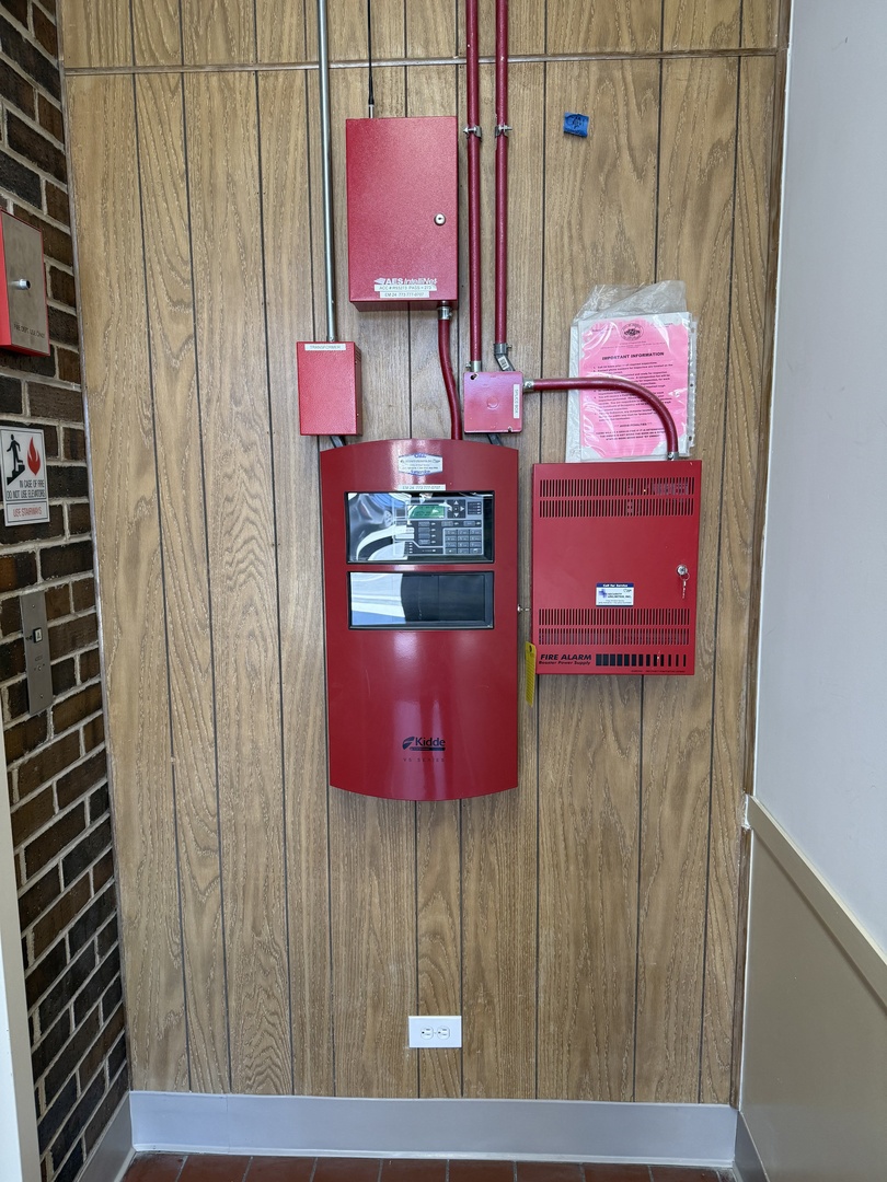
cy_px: 591
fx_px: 820
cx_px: 444
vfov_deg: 71.6
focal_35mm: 24
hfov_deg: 56.8
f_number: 1.78
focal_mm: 6.76
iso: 200
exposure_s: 1/120
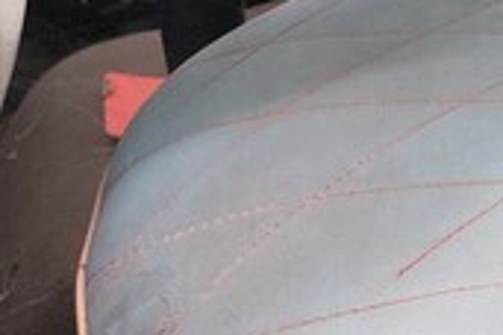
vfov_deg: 13.8
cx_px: 644
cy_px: -209
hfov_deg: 20.5
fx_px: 1271
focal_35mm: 91
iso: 200
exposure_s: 1/100
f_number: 1.8
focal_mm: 5.23
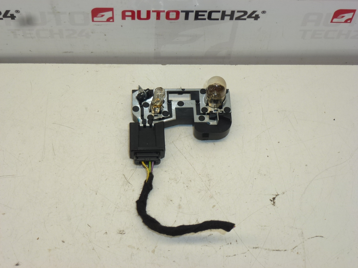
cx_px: 179
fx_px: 631
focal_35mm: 61
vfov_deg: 24.0
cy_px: 134
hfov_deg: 31.7
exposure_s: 1/60
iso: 100
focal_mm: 10.9
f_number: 4.5
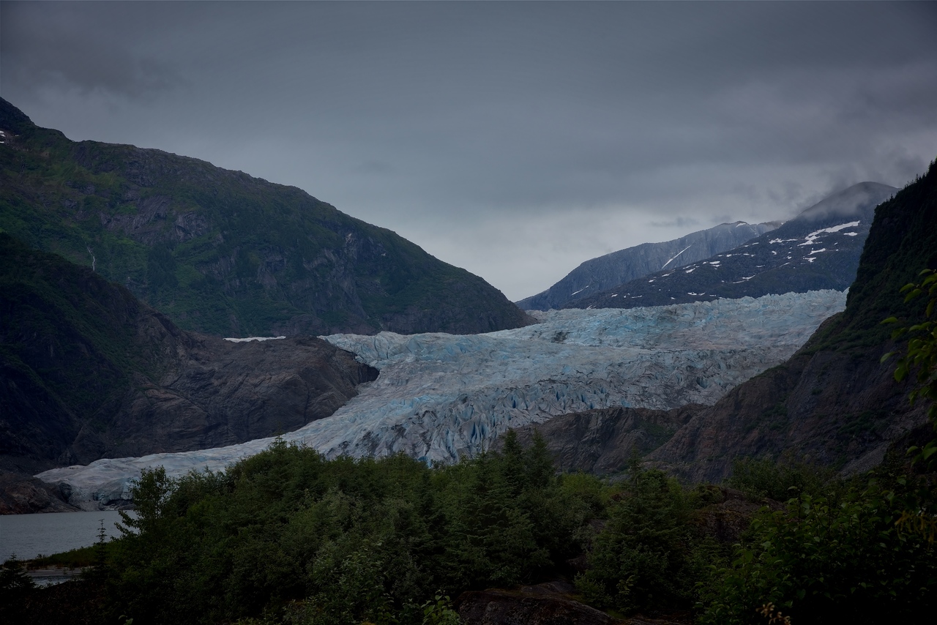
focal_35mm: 82
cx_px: 468
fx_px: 2135
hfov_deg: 24.8
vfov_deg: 16.7
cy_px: 312
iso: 100
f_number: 10
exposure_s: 1/400
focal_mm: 82
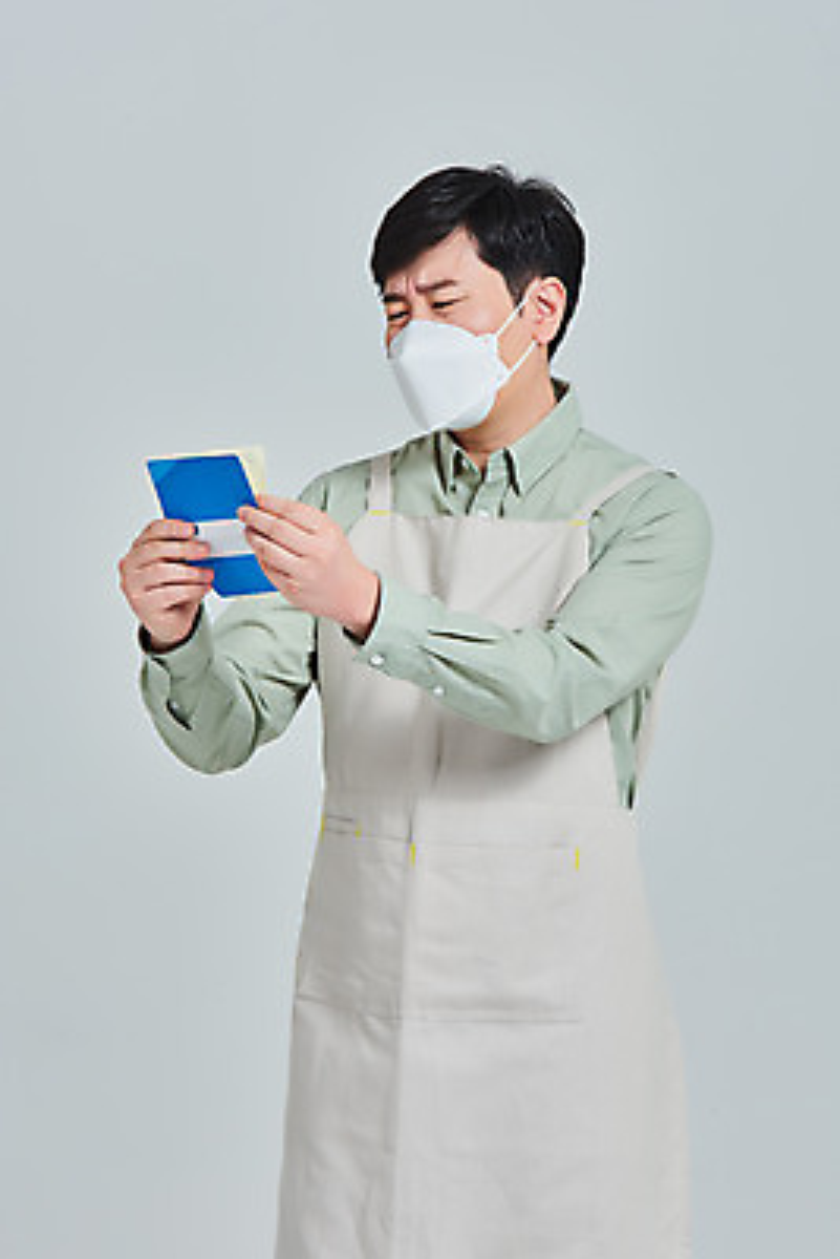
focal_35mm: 125
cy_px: 630
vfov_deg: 16.4
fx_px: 4371
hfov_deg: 11.0
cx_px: 420
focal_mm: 125
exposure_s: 1/125
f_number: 14
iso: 100
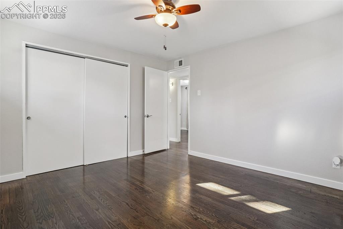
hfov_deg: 90.0
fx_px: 171
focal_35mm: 18
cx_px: 172
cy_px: 114
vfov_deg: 67.3
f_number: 8
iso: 400
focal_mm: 12
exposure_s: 1/10
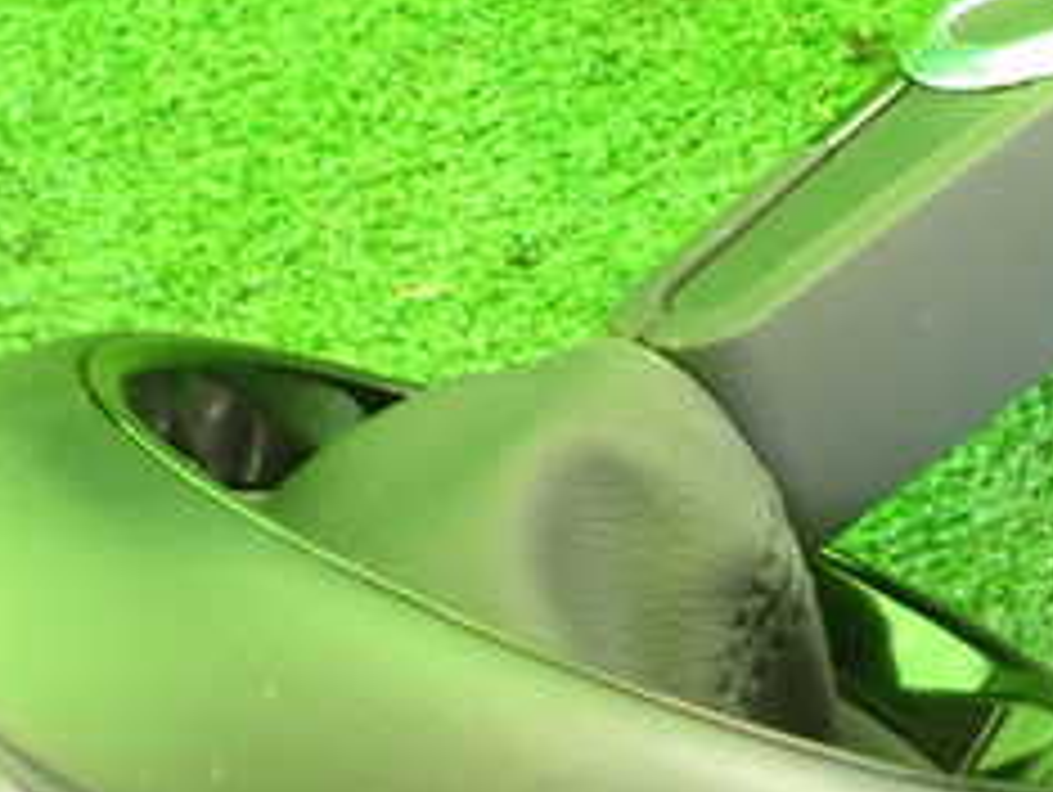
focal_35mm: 64
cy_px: 558
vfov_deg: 22.8
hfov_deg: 29.7
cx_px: 806
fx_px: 1949
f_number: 2
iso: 250
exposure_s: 1/30
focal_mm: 4.5
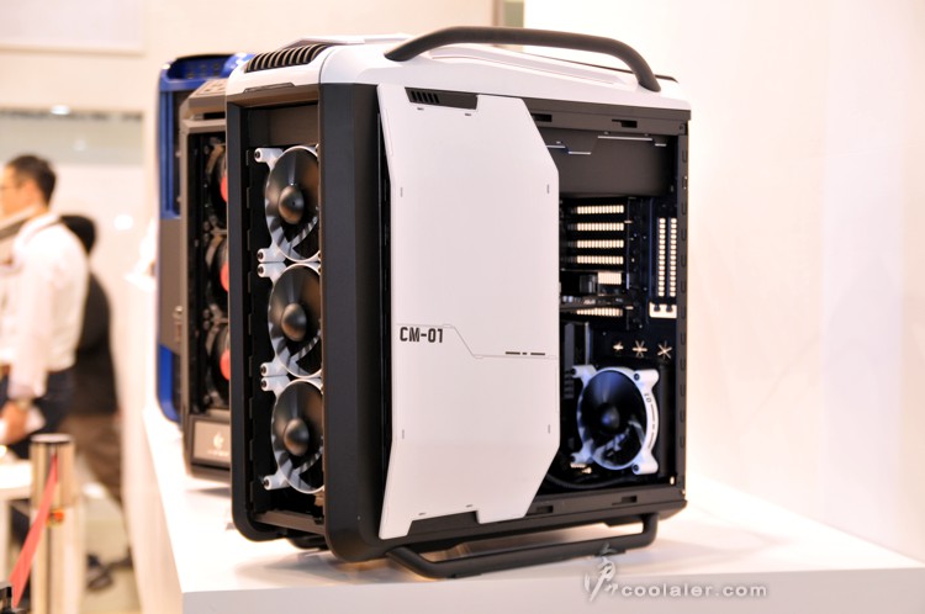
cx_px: 462
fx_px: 1925
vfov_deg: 18.1
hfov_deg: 27.0
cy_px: 307
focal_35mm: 75
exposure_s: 1/60
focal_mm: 50
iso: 400
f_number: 4
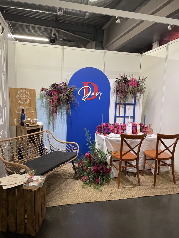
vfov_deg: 67.3
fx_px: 179
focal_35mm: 26
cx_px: 90
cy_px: 119
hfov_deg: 53.1
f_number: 1.6
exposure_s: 1/50
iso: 125
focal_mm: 4.2
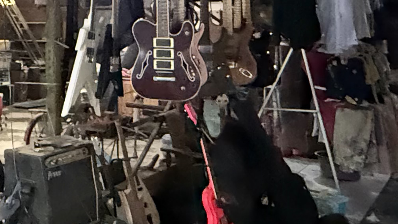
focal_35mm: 61
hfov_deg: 29.1
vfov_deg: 19.0
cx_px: -92
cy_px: -16
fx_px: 644
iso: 1600
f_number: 2.2
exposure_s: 1/34
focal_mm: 2.22
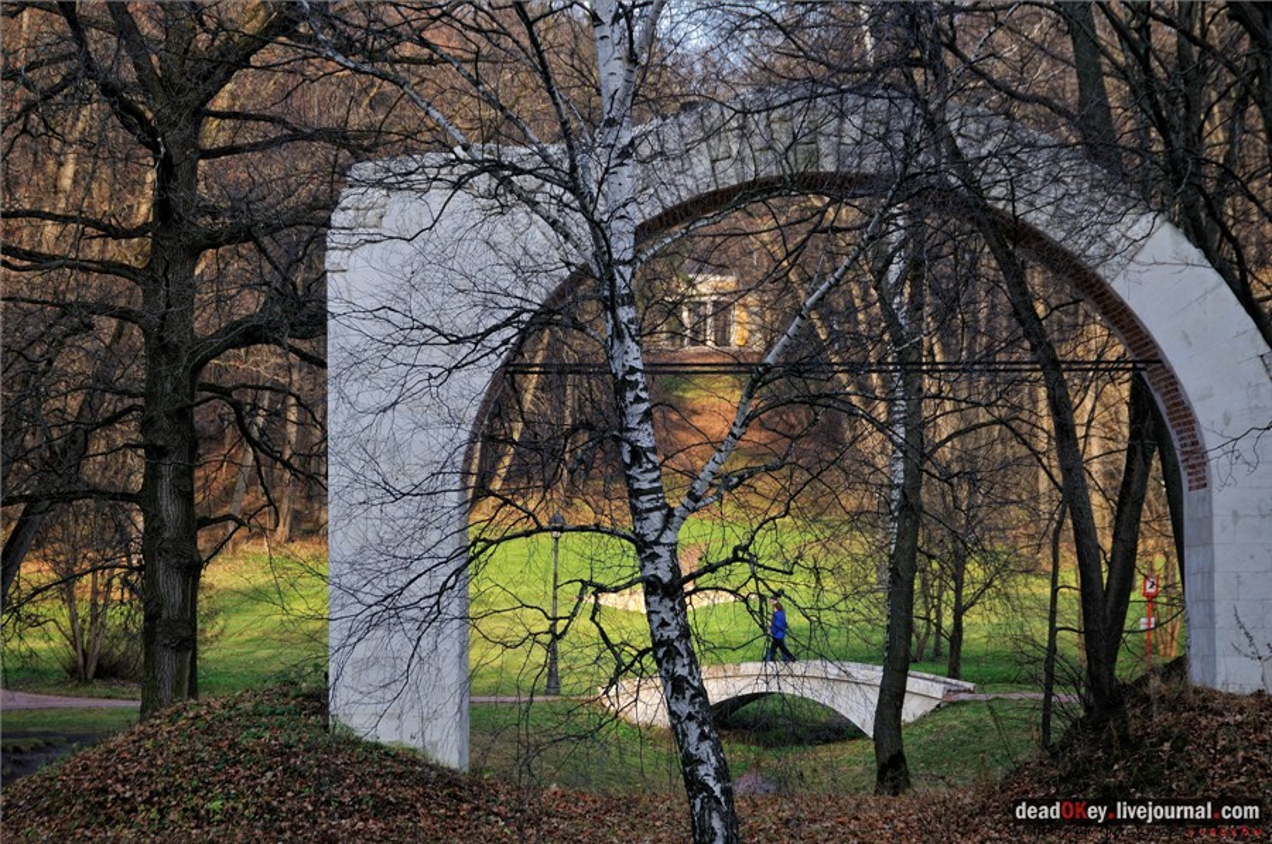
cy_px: 422
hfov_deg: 19.5
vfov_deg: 13.0
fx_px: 3704
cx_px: 636
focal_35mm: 105
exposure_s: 1/160
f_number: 7.1
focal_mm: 70
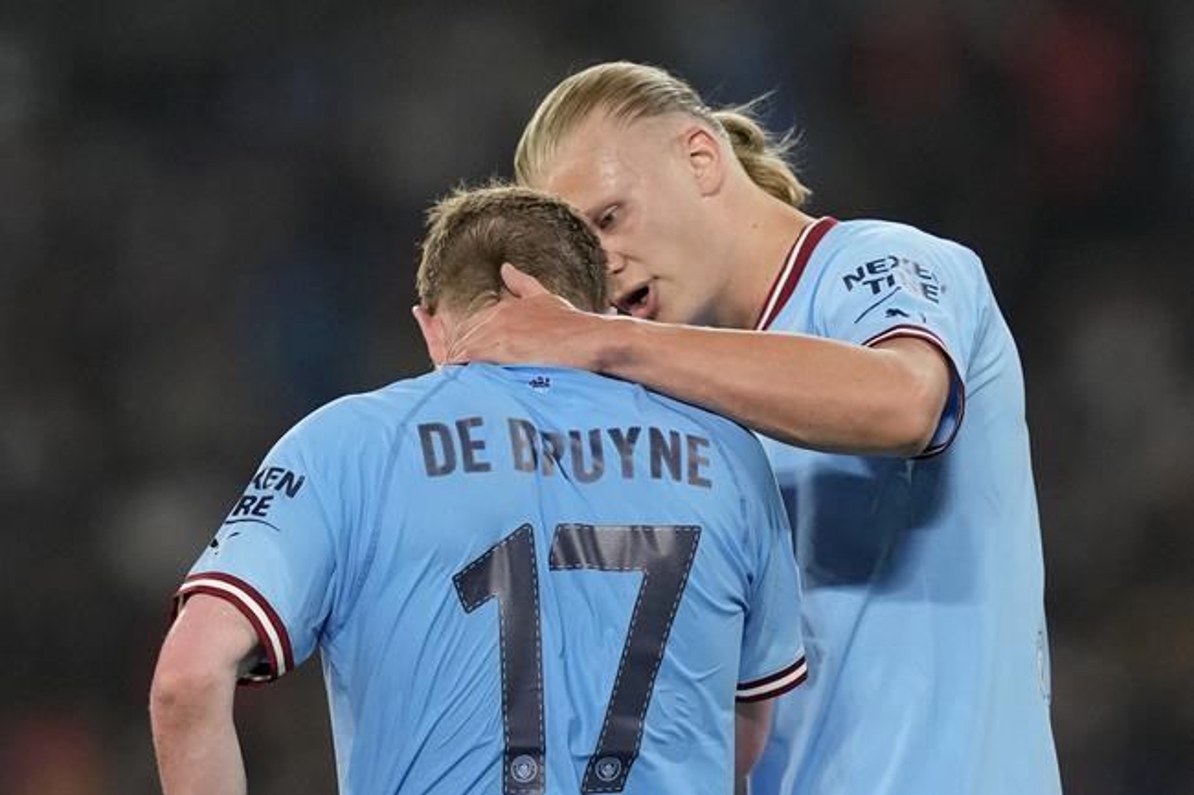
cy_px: 398
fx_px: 13262
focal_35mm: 400
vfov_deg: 3.4
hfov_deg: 5.2
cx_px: 597
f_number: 3.2
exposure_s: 1/1600
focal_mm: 400
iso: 2500
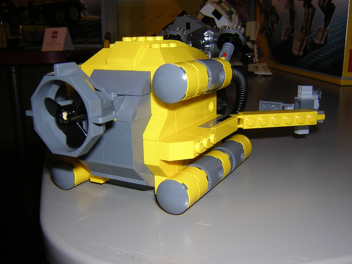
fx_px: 366
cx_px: 176
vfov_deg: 39.7
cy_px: 132
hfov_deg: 51.4
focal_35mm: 36
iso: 100
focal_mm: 4.7
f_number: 5.2
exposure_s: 1/60.1
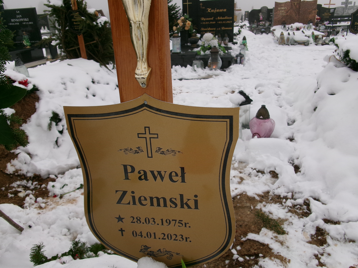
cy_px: 134
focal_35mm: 28
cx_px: 179
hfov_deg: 63.4
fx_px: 290
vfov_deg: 49.7
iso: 100
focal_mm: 5.1
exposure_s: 1/120
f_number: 3.9
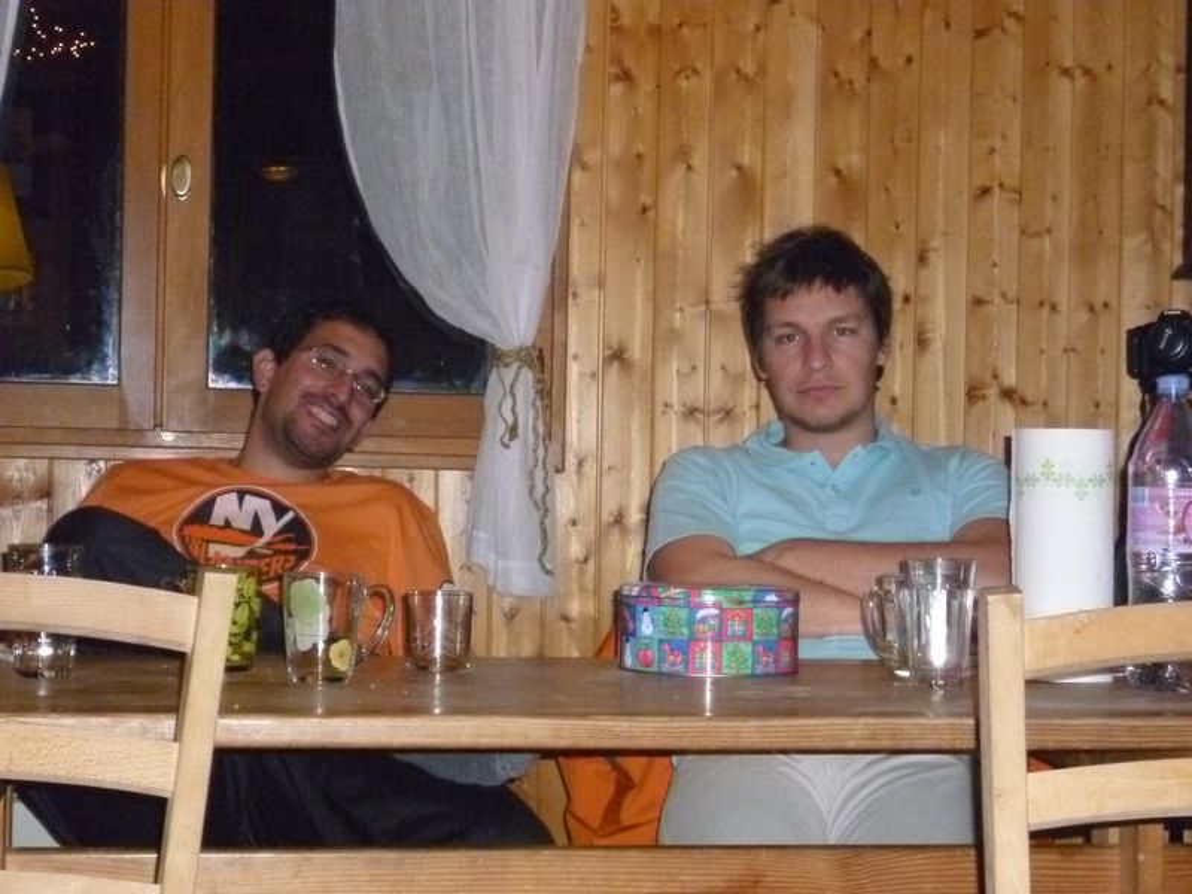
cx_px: 596
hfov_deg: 22.3
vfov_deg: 16.8
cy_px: 447
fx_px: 3030
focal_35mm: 88
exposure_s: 1/100
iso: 1250
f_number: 5.1
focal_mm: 15.7
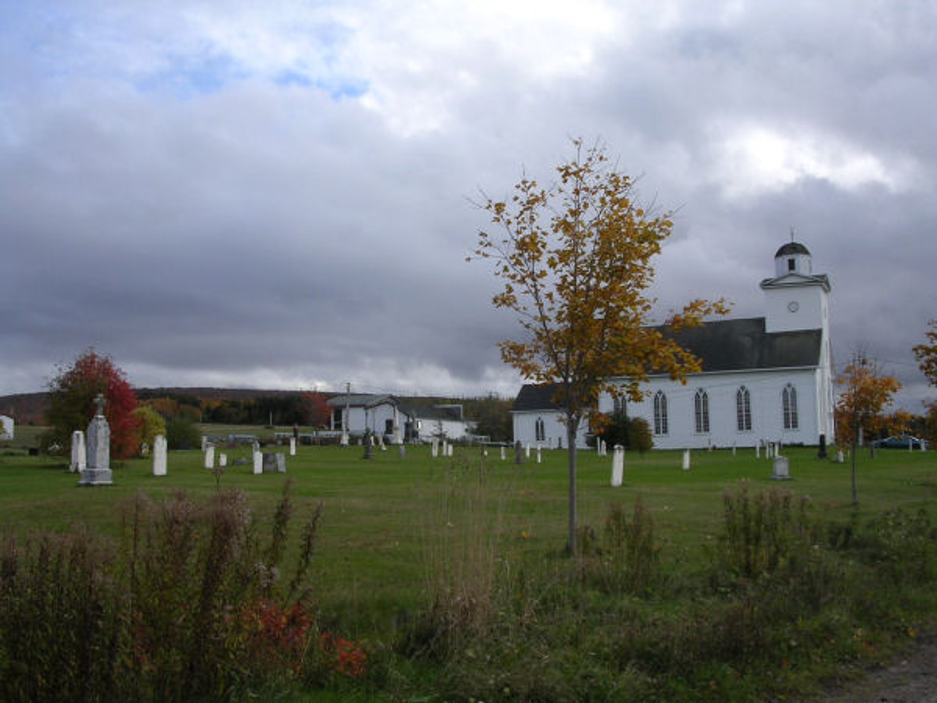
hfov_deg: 49.0
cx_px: 468
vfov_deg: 37.7
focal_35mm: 38
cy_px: 352
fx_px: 1029
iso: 100
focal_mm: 5.8
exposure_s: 1/226
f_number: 5.6
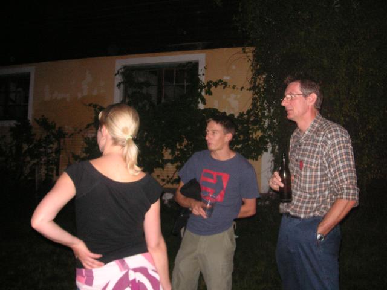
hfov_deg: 50.1
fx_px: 414
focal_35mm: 37
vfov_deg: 38.7
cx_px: 194
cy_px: 145
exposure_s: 1/45
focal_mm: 6.1
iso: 160
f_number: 2.8
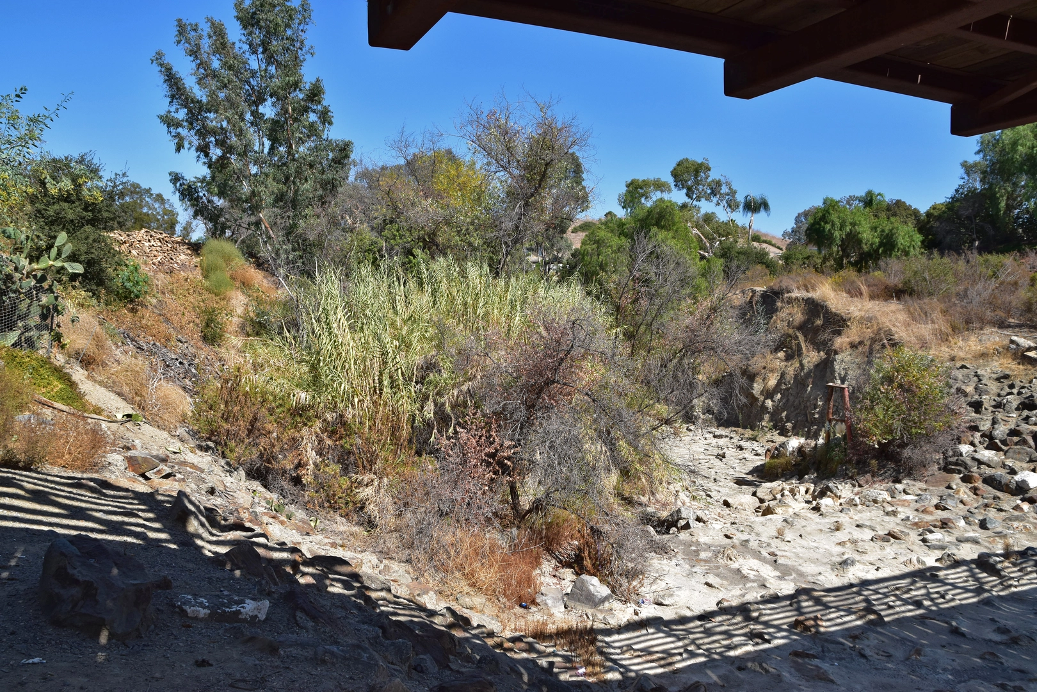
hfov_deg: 70.4
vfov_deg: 50.4
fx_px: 734
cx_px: 518
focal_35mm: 26
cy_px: 346
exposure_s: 1/400
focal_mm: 17
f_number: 11
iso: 400
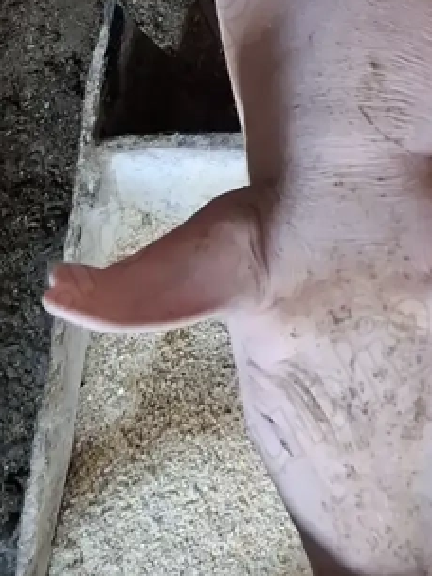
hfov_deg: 13.9
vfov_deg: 16.0
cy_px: -506
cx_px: 612
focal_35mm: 101
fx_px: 1681
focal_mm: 5.54
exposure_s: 1/25
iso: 500
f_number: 1.8
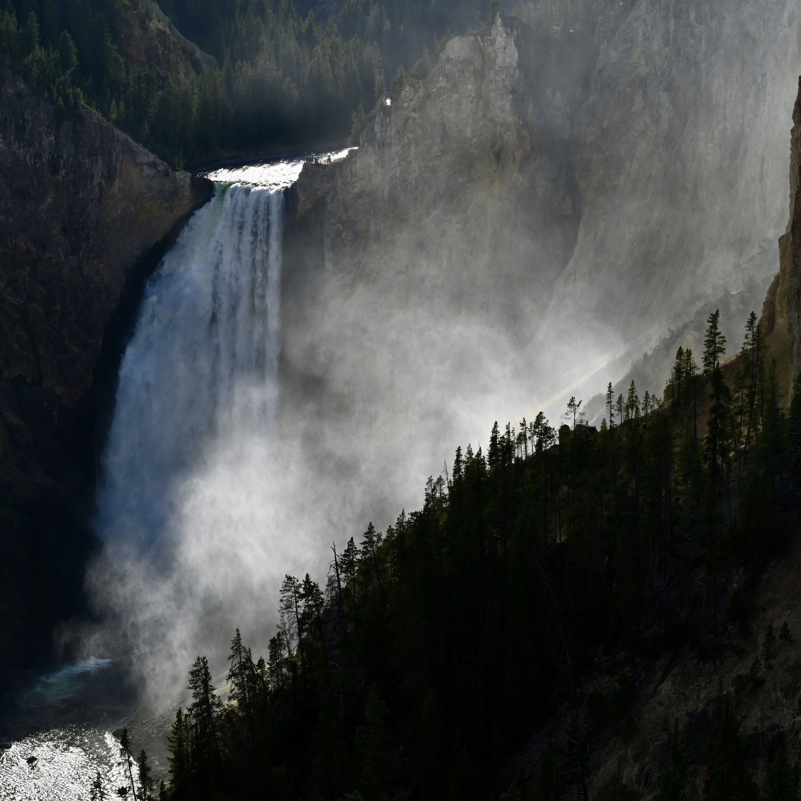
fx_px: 2356
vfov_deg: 19.3
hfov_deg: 19.2
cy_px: 409
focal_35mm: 90
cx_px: 241
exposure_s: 1/40
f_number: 22
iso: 100
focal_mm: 67
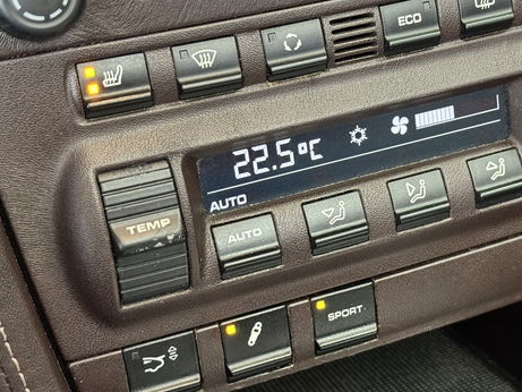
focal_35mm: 80
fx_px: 1207
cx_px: 369
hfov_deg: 24.2
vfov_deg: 18.4
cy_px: 174
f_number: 1.78
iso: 500
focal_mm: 6.76
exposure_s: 1/33
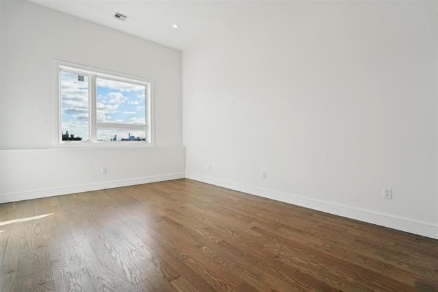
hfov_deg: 96.8
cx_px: 219
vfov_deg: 73.7
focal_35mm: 16
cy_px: 146
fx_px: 195
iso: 400
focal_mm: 16
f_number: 8
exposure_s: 1/160
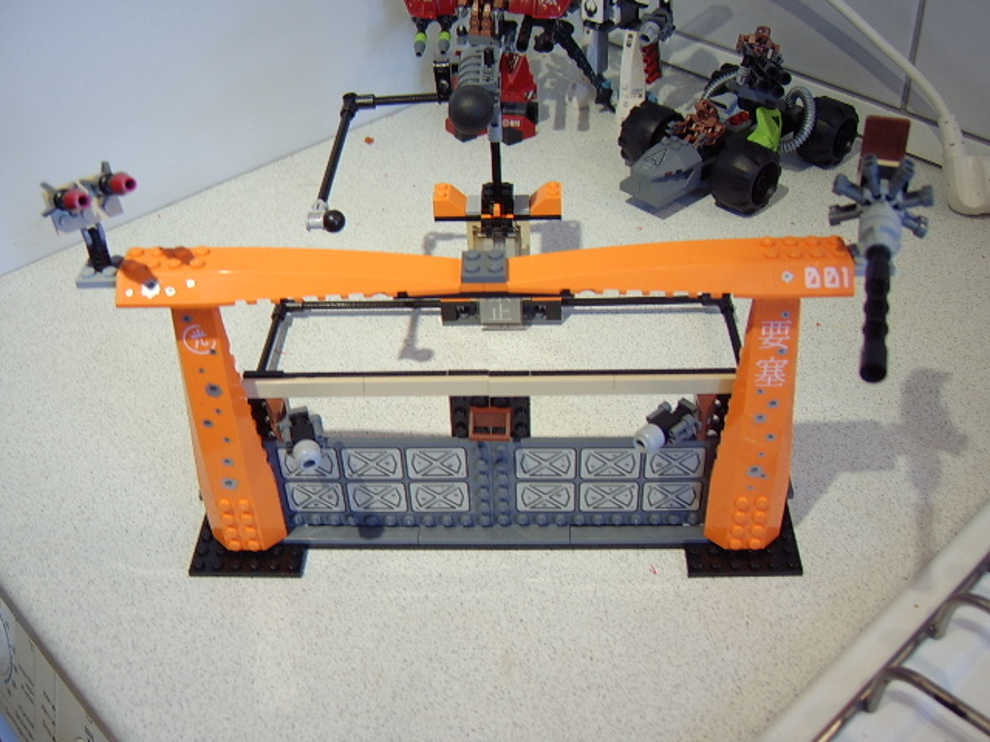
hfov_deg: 58.4
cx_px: 495
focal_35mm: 31
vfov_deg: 45.4
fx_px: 887
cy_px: 371
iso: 100
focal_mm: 8.13
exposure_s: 1/15
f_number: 2.7
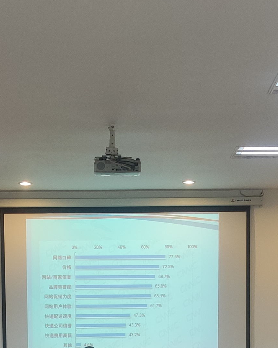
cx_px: 113
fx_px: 1121
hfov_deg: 14.1
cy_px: 407
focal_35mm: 109
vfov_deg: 16.9
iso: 284
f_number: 1.6
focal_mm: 5.58
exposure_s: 1/50
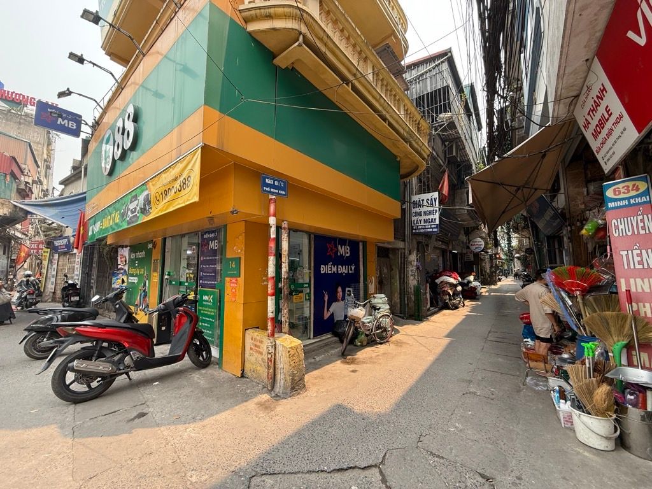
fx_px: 264
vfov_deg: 85.7
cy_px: 244
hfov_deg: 102.1
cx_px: 326
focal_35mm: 14
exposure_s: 1/198
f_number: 2.2
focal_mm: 2.22
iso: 50
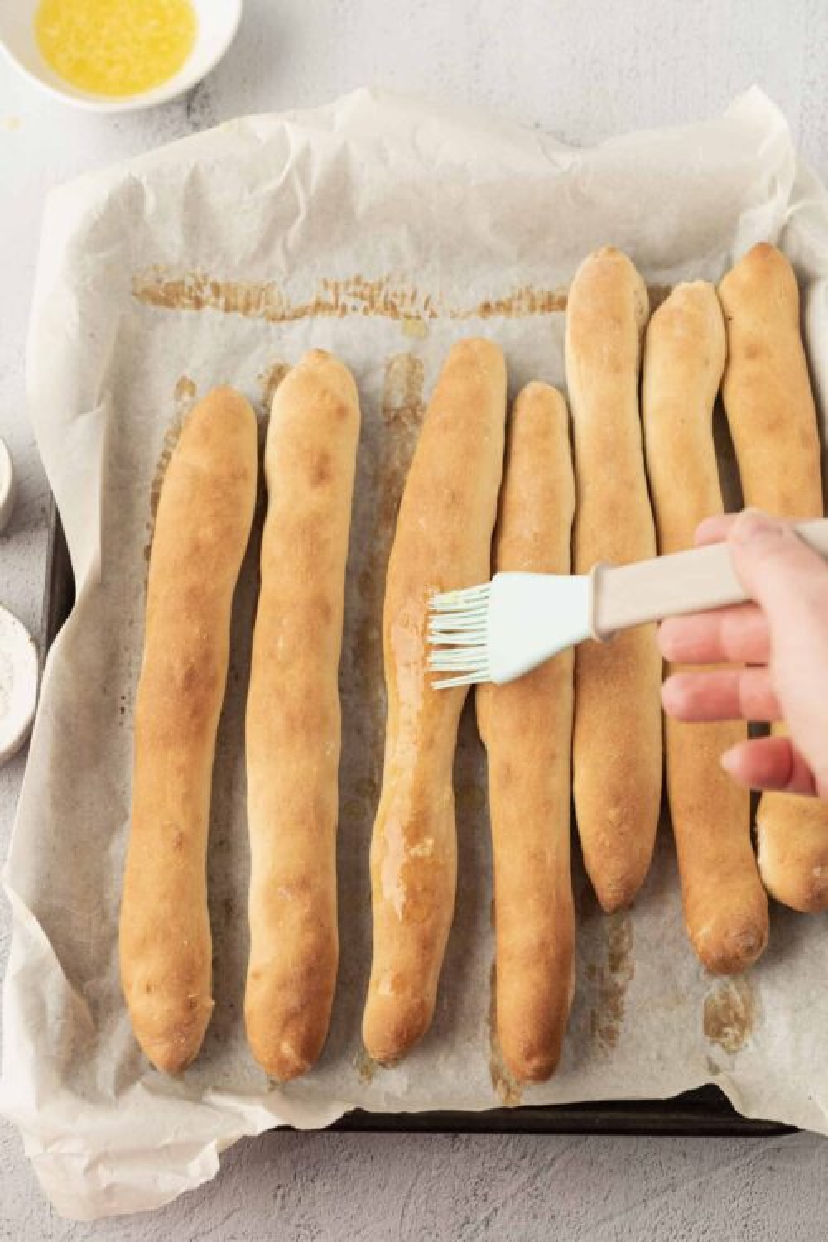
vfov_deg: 39.6
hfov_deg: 27.0
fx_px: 1725
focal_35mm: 50
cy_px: 621
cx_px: 414
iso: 125
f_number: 5.6
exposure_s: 1/30
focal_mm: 50
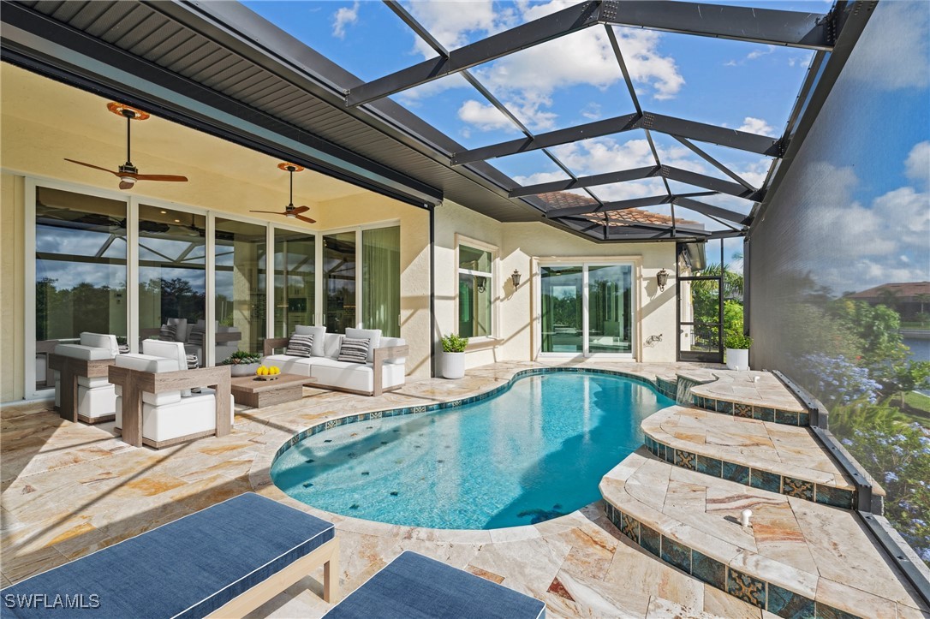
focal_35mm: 16
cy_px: 310
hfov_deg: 96.8
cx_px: 465
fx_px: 413
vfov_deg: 73.7
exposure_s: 1/400
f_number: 9
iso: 200
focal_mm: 16
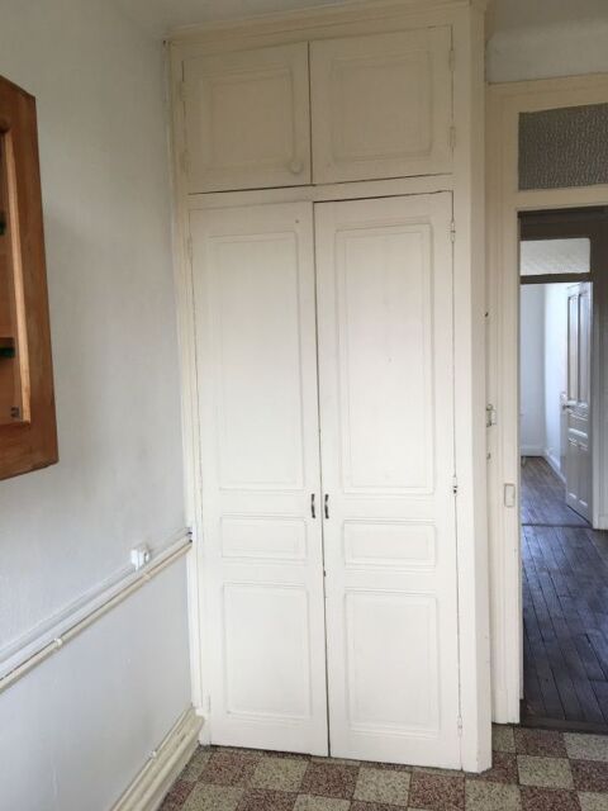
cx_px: 304
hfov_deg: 48.2
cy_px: 406
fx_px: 679
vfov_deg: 61.7
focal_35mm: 29
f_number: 2.2
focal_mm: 4.15
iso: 32
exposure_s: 1/50
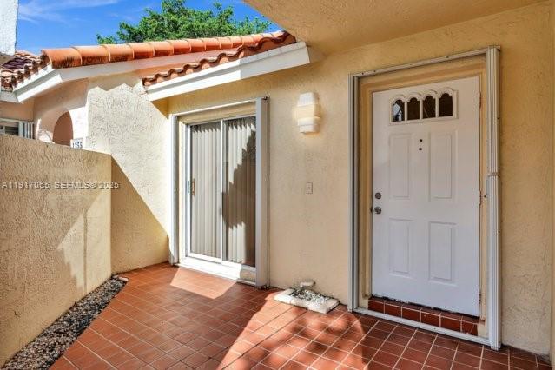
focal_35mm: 20
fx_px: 308
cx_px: 278
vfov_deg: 61.9
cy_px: 185
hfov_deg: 84.0
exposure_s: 1/320
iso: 200
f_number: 8
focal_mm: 20
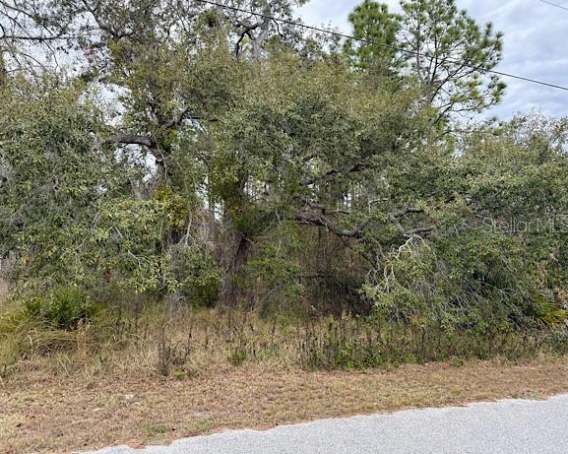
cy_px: 225
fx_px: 437
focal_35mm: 26
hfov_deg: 65.9
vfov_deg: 54.9
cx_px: 260
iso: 100
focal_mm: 6.76
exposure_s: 1/931
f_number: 1.78
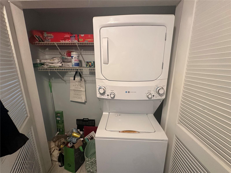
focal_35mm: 14
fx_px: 93
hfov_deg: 102.1
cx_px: 116
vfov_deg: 85.7
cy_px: 86
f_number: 2.2
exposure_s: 1/60
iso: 320
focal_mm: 2.22
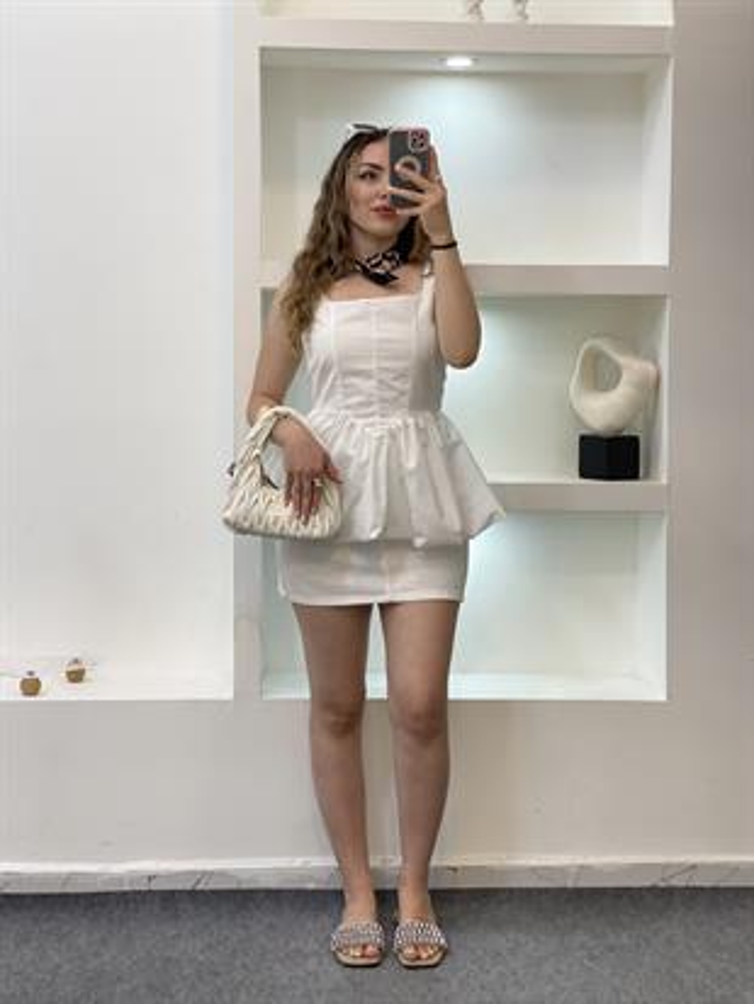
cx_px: 377
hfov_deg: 28.0
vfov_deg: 36.8
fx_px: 1509
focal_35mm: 52
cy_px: 502
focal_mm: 6
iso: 64
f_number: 2
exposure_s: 1/100
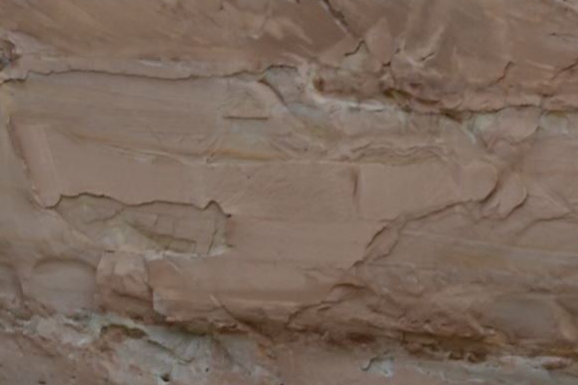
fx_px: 4190
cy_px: 931
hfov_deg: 7.4
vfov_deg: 5.1
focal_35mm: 261
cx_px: 1317
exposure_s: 1/250
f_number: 8
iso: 200
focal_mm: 50
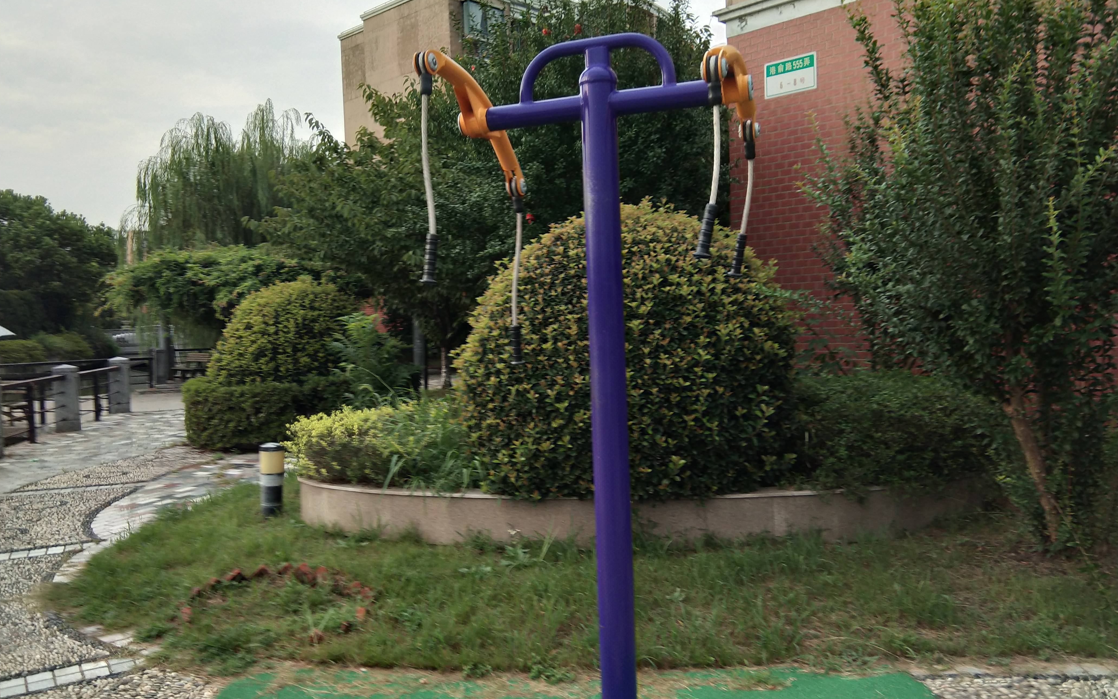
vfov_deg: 38.3
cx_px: 558
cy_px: 332
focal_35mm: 33
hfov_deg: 58.1
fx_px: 1006
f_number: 2.2
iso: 64
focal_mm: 3.69
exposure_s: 1/100
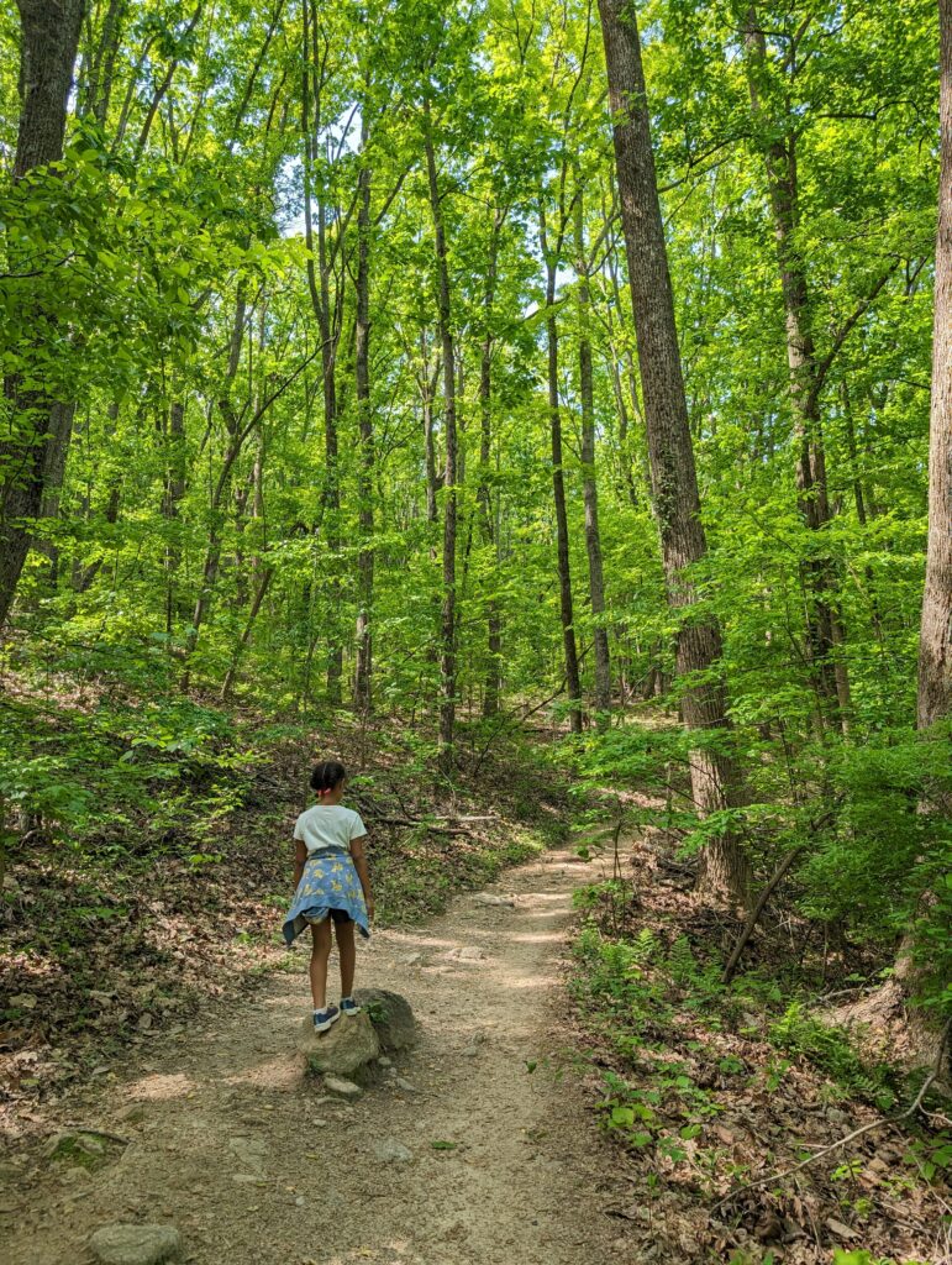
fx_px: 878
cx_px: 476
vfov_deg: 71.5
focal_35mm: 24
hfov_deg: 56.9
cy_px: 632
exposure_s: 1/201
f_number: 1.68
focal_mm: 6.9
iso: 27
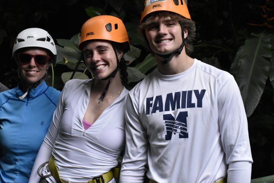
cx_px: 137
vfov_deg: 18.2
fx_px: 571
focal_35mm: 75
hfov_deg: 27.0
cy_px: 92
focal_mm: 50
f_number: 10
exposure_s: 1/250
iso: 2500
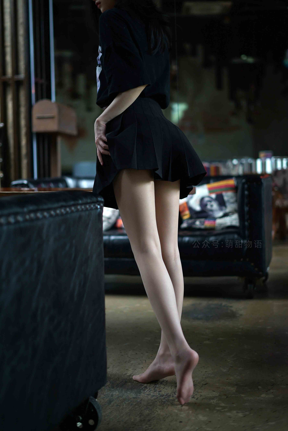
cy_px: 216
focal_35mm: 50
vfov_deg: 39.6
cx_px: 144
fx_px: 599
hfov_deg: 27.0
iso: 200
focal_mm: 50
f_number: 1.8
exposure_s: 1/160
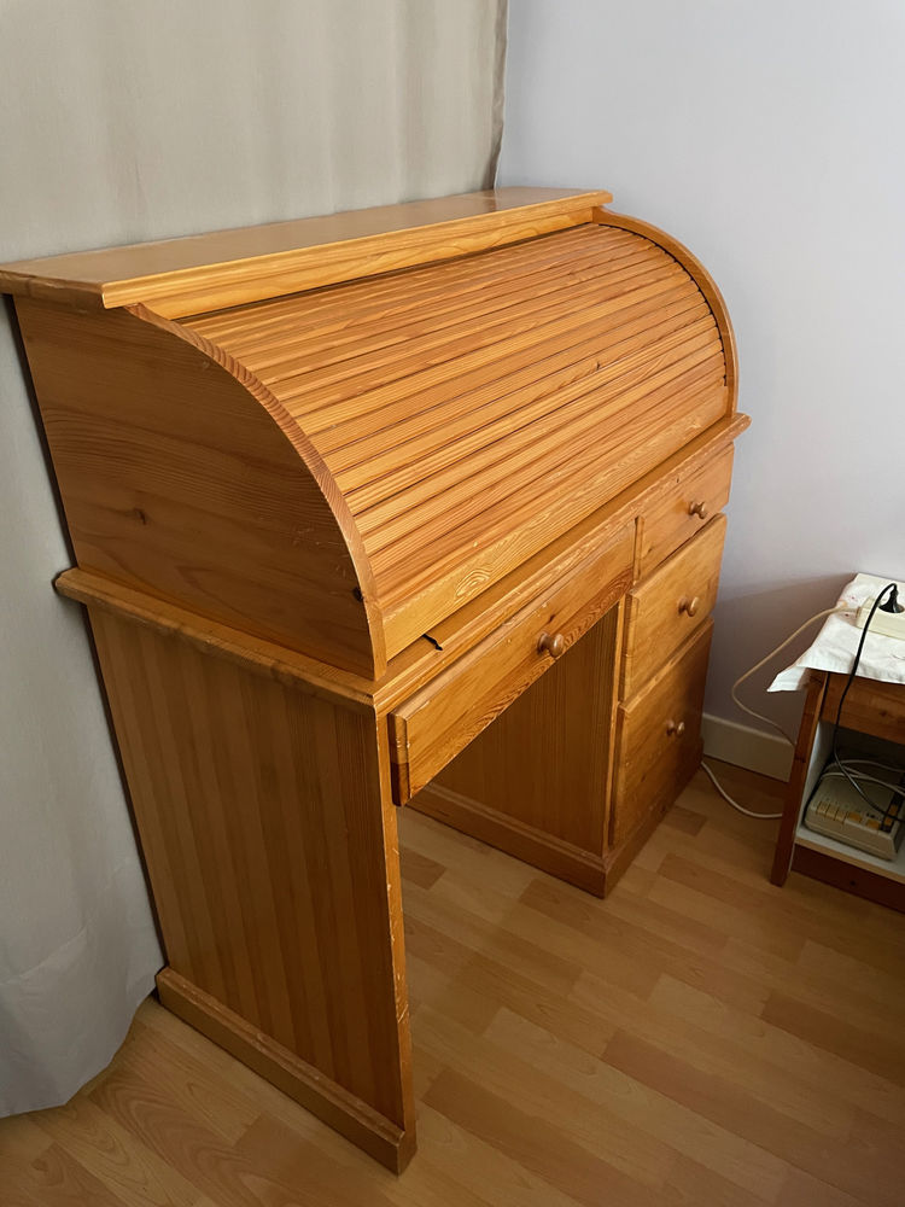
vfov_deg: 67.3
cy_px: 604
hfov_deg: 53.1
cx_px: 452
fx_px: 906
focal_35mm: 26
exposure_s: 1/32
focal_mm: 4.2
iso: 640
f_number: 1.6
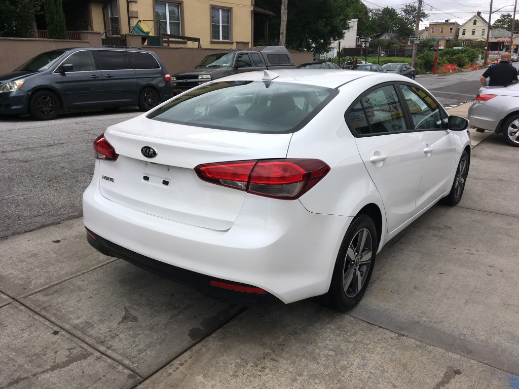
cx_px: 260
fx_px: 435
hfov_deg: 61.7
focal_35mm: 29
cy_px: 194
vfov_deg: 48.2
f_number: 2.2
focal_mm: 4.15
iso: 25
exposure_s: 1/686
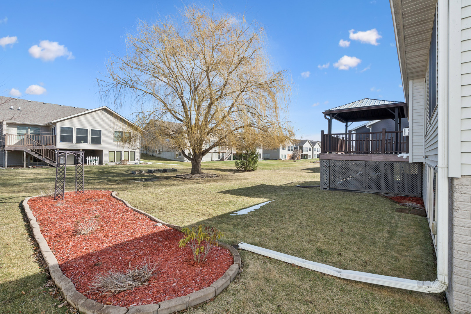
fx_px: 209
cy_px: 157
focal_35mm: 16
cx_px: 236
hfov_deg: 96.7
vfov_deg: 73.7
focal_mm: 16
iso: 400
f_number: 9
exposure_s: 1/640
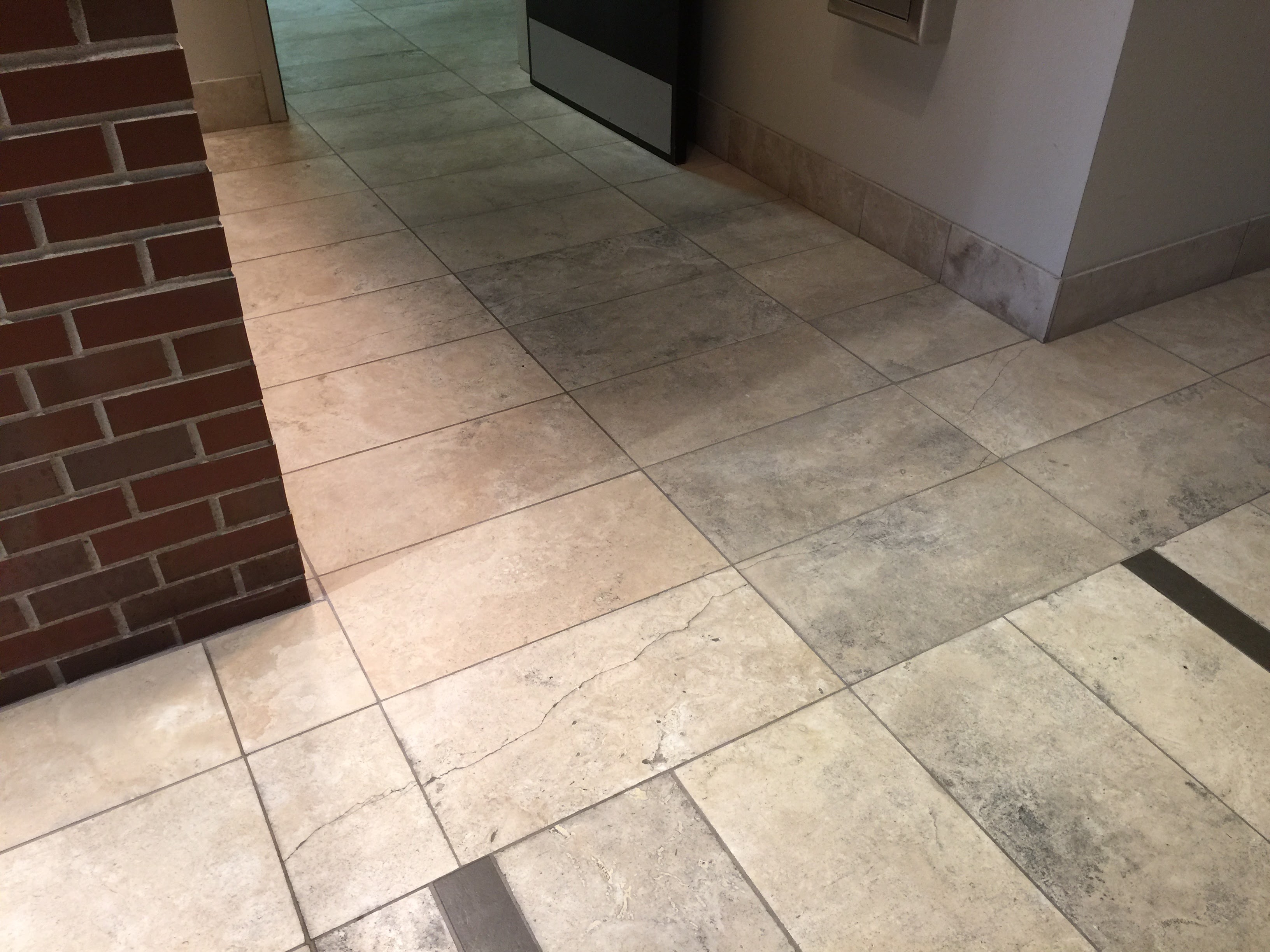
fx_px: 1064
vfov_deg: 48.2
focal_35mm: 29
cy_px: 476
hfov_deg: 61.7
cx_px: 635
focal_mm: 4.15
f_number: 2.2
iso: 50
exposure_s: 1/15
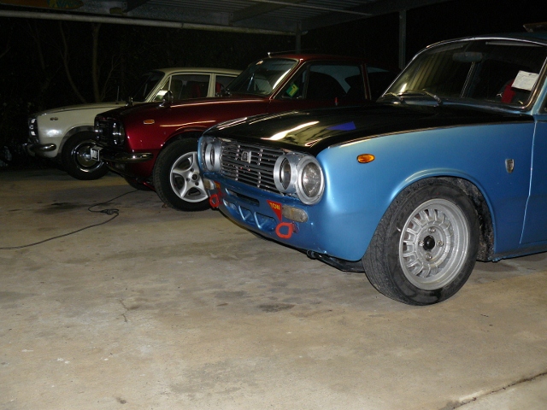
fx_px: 569
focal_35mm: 36
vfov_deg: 39.7
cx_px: 274
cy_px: 205
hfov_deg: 51.4
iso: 160
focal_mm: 6
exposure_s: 1/30
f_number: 2.8
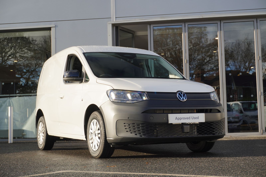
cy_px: 88
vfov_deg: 23.1
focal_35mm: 58
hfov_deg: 34.2
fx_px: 432
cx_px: 133
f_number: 6.7
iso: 100
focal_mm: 39
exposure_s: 1/90
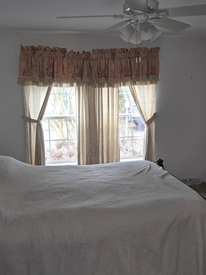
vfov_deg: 52.6
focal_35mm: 35
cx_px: 101
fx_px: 278
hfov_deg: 40.7
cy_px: 138
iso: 125
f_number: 1.8
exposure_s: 1/40
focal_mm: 5.4
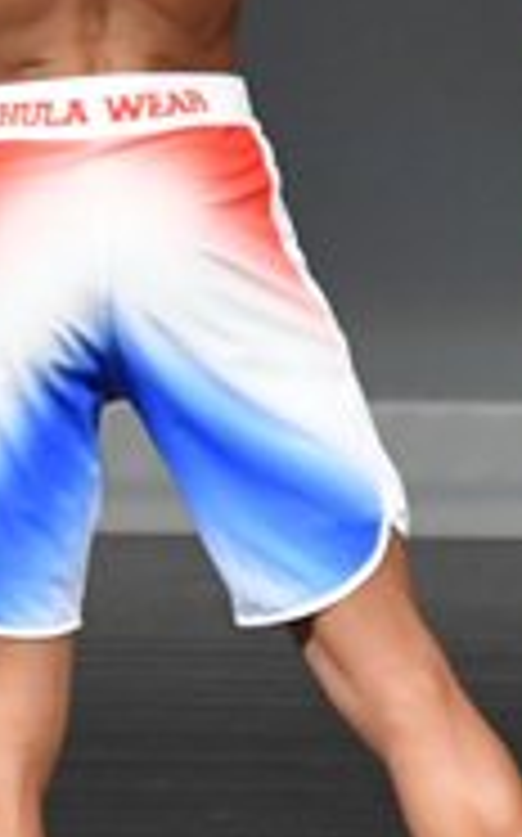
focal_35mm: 1466
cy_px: 284
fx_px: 33421
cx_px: 173
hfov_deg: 0.9
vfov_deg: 1.4
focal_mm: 230
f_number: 5.6
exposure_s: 1/400
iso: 4000
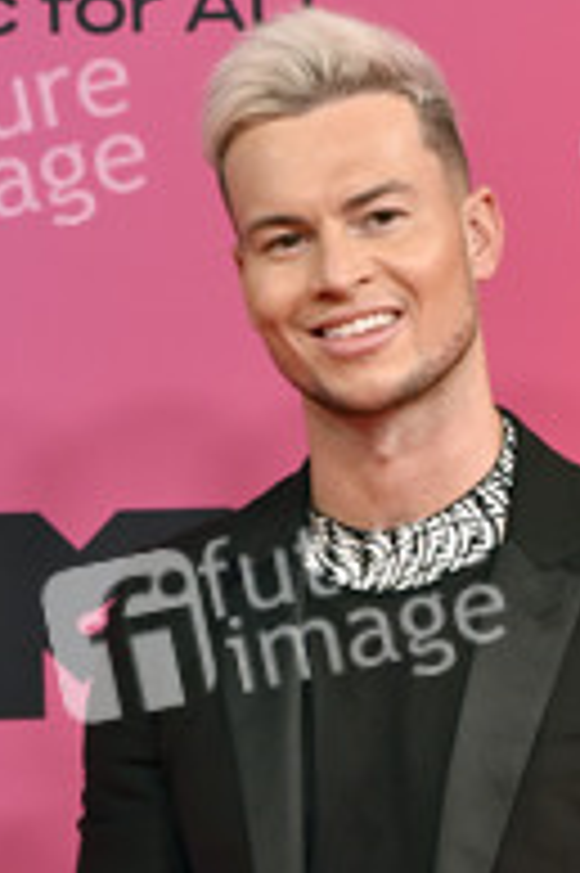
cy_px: 842
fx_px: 6972
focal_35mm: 288
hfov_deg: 4.8
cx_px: 405
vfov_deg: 7.1
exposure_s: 1/160
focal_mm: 140
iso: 2000
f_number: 5.6
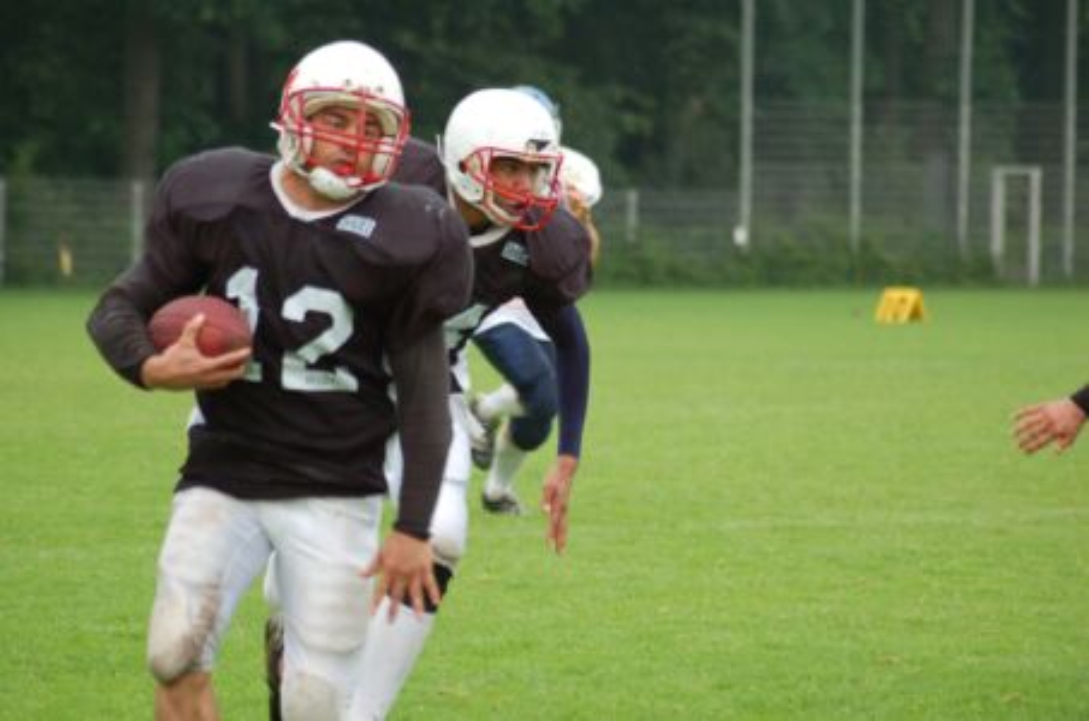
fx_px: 6792
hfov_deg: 9.2
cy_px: 360
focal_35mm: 225
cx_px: 544
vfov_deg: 6.1
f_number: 4.5
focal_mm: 150
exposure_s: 1/640
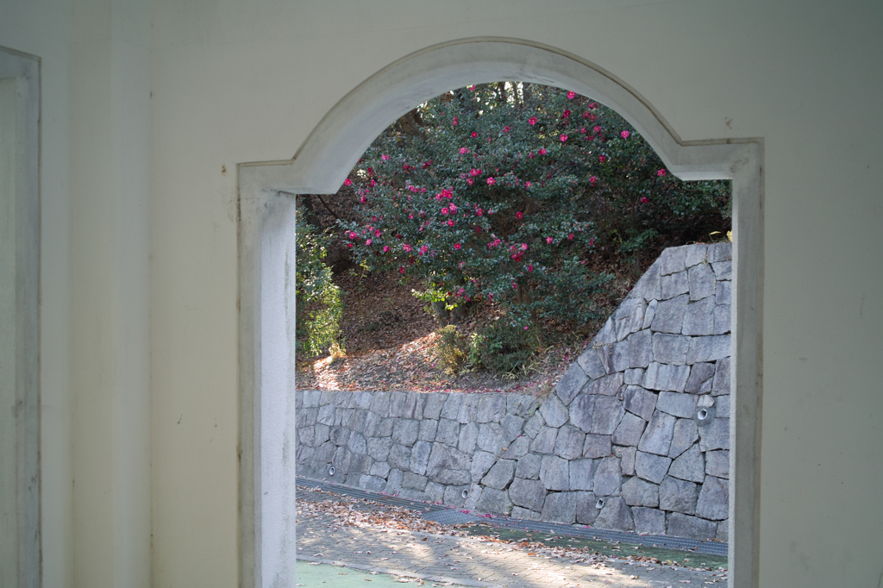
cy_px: 294
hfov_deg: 47.4
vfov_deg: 32.6
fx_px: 1005
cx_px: 442
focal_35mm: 41
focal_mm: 24.2
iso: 100
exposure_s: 1/40
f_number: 2.8
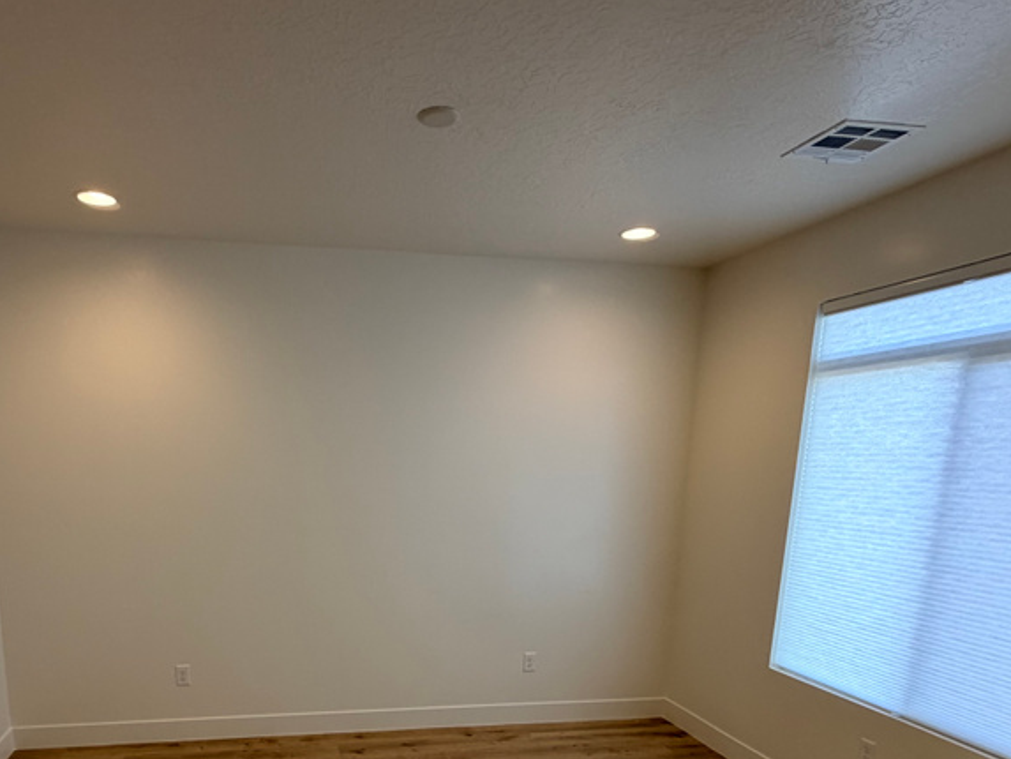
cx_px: 378
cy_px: 605
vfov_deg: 51.5
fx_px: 730
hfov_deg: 68.3
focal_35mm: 25
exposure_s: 1/120
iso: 100
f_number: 2.2
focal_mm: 2.22
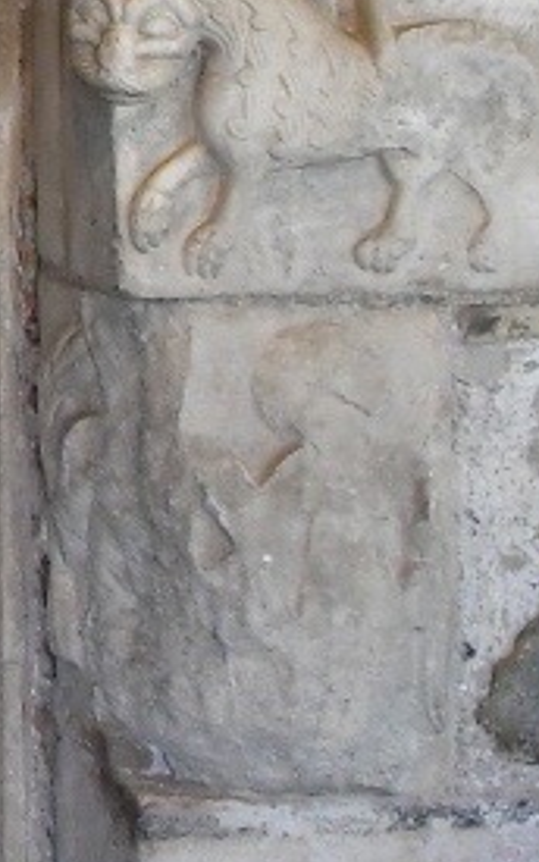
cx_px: -830
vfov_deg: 21.3
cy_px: -188
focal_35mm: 90
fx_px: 2114
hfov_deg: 11.5
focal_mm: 10
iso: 2200
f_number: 8
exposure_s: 1/125
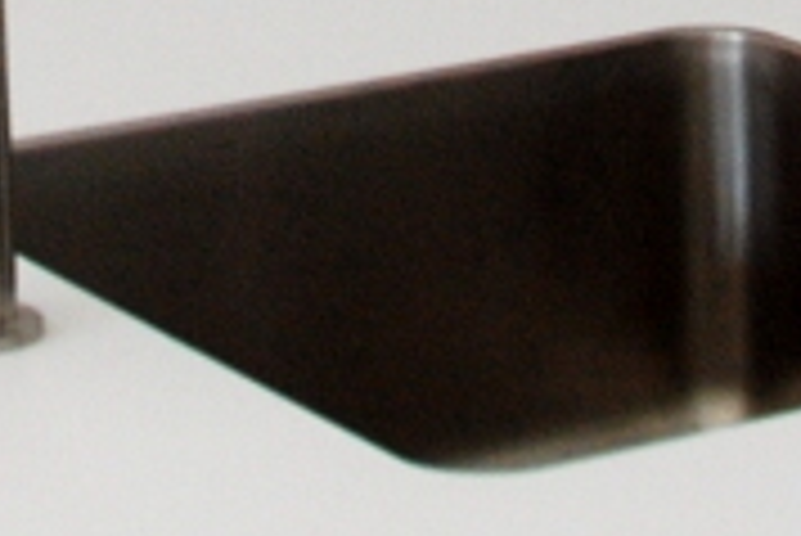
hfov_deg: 10.1
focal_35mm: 204
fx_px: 4543
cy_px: -1243
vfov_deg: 6.1
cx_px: 369
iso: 400
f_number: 5.6
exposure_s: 1/125
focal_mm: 18
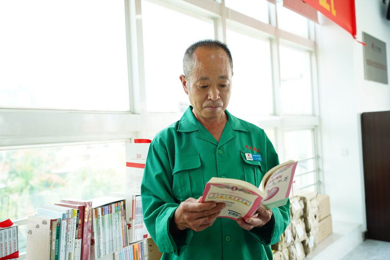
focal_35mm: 35
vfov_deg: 37.9
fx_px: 379
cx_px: 195
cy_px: 130
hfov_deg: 54.4
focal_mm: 35
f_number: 3.2
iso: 320
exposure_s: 1/125
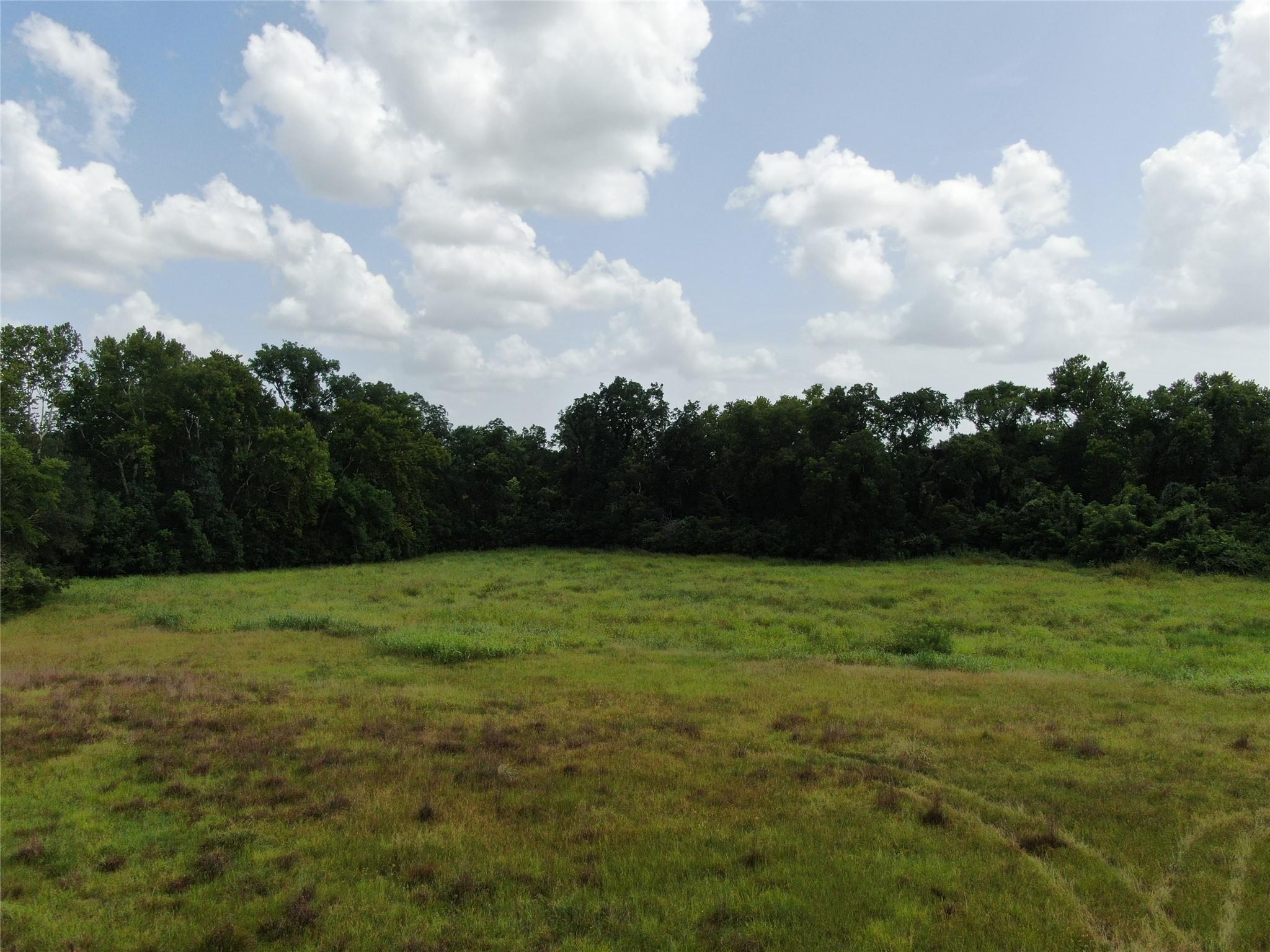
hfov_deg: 69.4
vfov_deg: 54.9
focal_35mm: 25
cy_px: 476
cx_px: 635
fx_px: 917
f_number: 2.8
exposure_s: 1/1600
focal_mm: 4.48
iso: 110
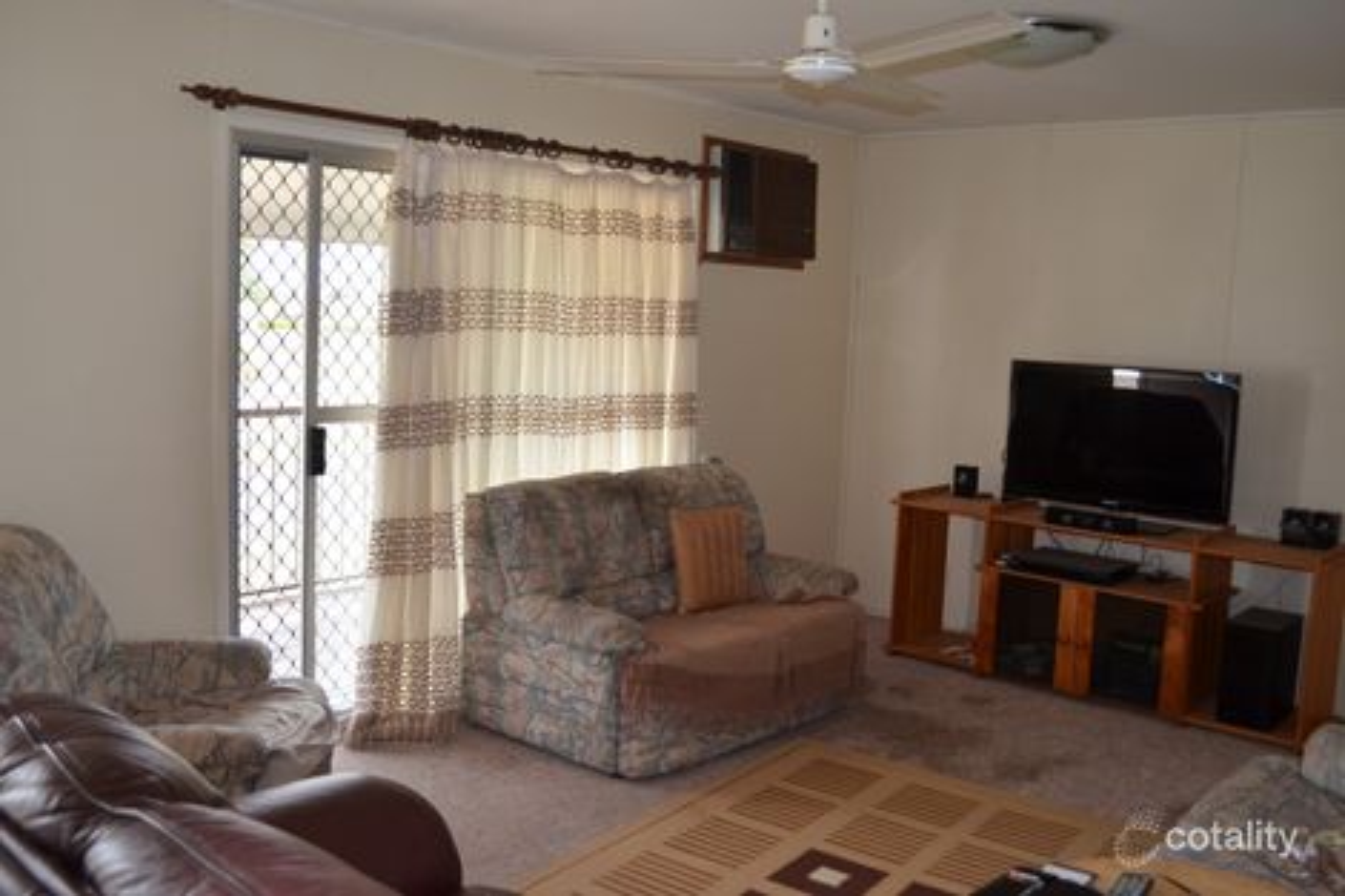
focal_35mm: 33
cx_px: 672
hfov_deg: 57.2
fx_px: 1232
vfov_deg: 39.9
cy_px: 448
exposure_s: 1/125
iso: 320
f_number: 3.8
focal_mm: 22
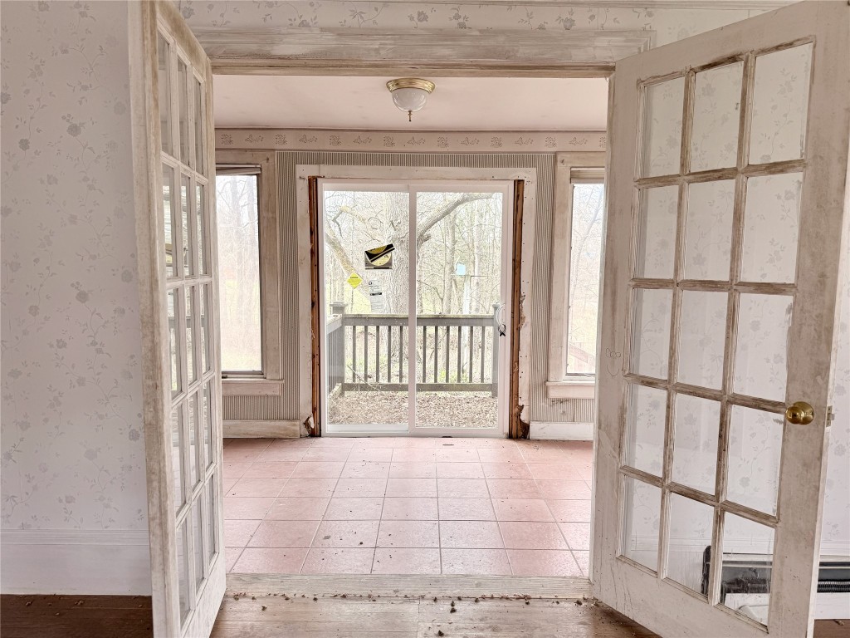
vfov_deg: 56.8
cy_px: 319
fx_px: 589
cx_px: 425
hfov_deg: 71.6
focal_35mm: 24
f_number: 1.78
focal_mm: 6.76
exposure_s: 1/121
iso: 64
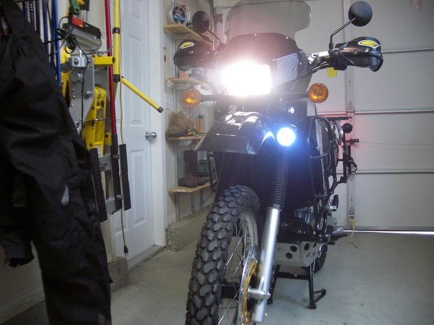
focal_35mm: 35
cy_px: 162
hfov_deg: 52.6
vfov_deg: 40.7
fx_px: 439
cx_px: 217
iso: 100
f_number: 2.6
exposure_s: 1/13
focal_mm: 5.8
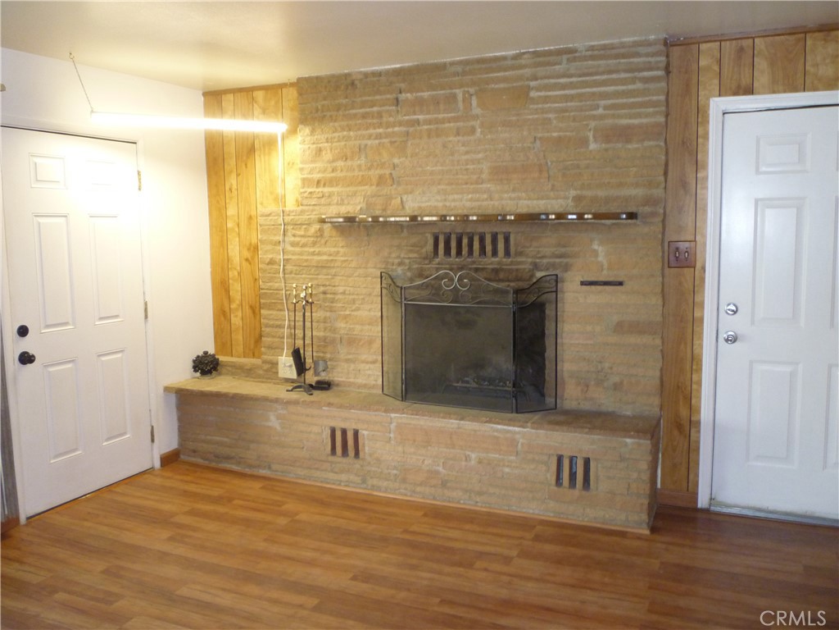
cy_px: 315
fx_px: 703
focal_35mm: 29
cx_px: 420
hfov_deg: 61.7
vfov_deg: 48.2
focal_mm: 5.2
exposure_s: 1/30
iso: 250
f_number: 3.3
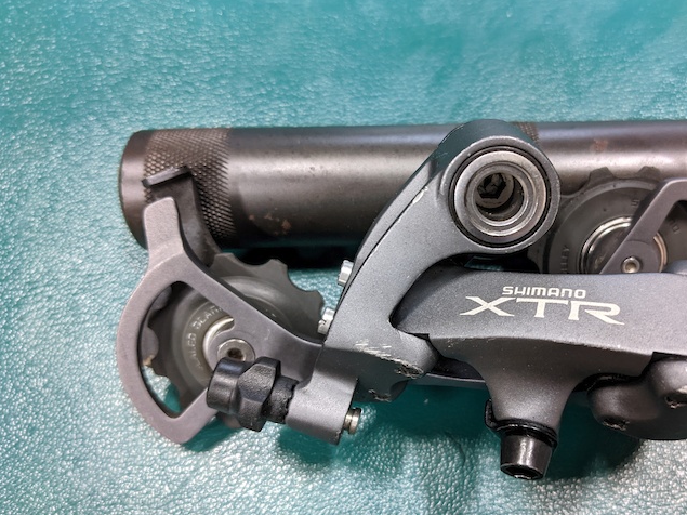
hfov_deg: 53.6
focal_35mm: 34
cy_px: 283
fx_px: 675
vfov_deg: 41.7
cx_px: 413
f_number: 1.73
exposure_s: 1/40
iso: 277
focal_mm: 4.38
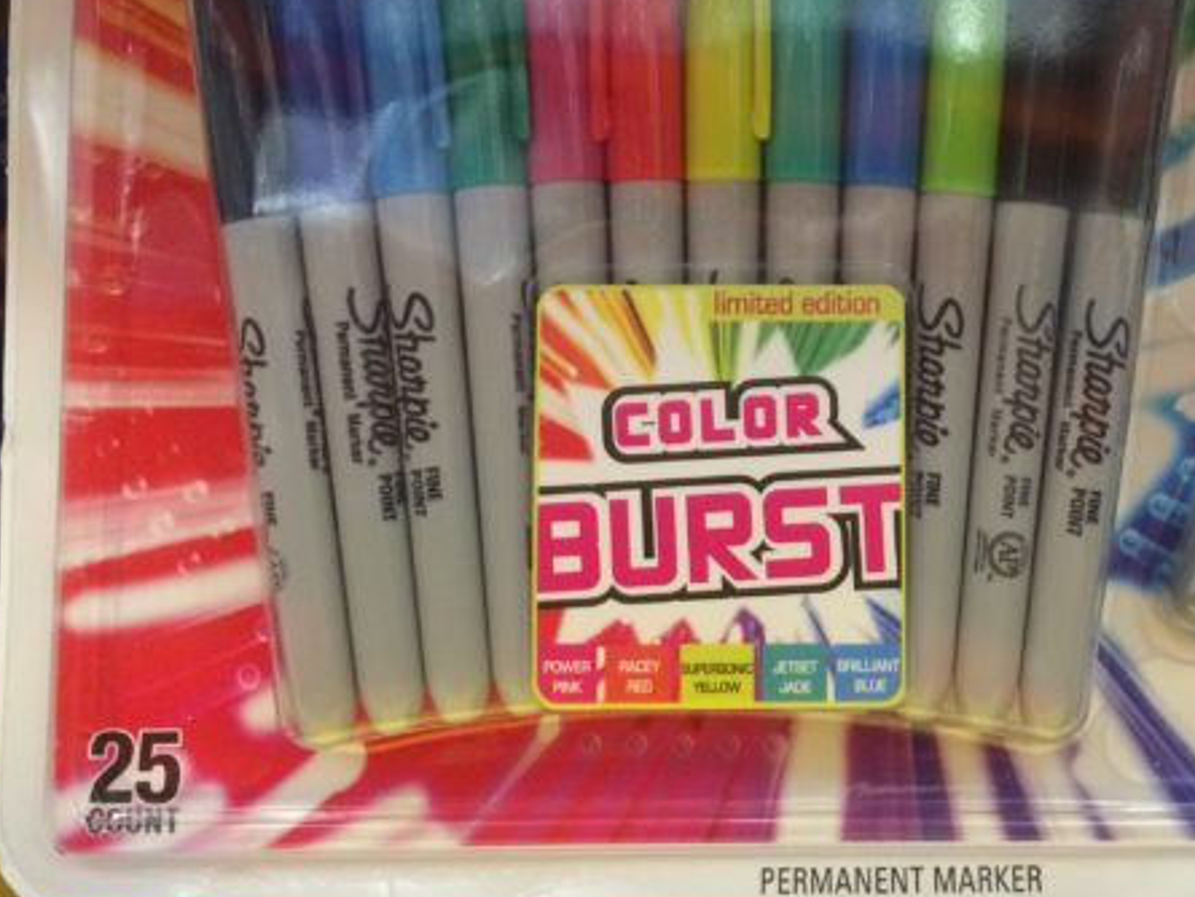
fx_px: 1727
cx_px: 862
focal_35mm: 50
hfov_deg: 37.4
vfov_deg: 28.6
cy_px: 199
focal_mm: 4.15
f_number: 2.2
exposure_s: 1/30
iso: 320
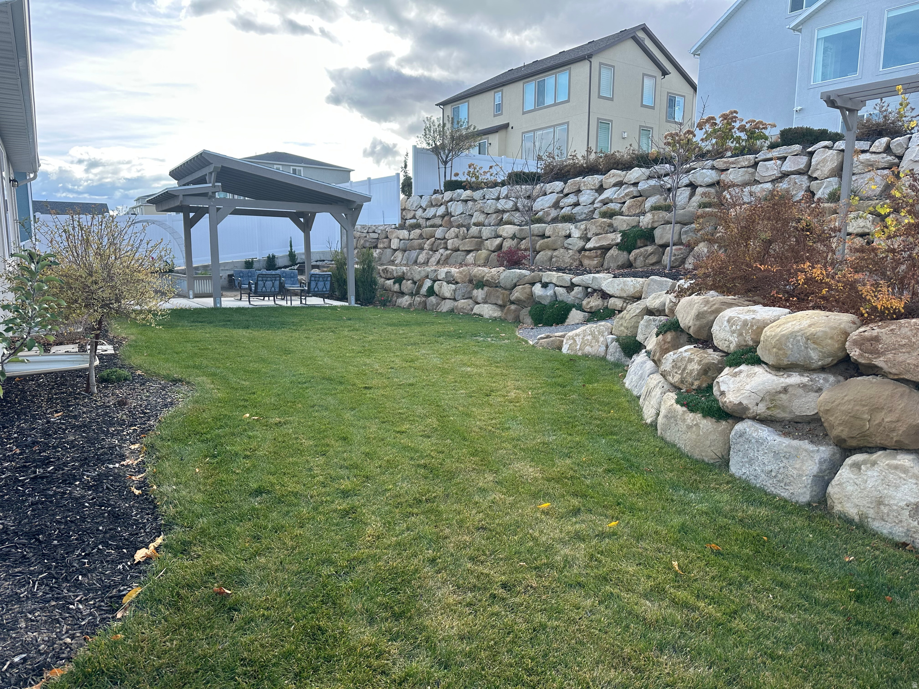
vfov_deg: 56.8
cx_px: 460
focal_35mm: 24
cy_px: 344
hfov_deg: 71.6
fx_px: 637
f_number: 1.78
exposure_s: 1/1083
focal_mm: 6.86
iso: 80
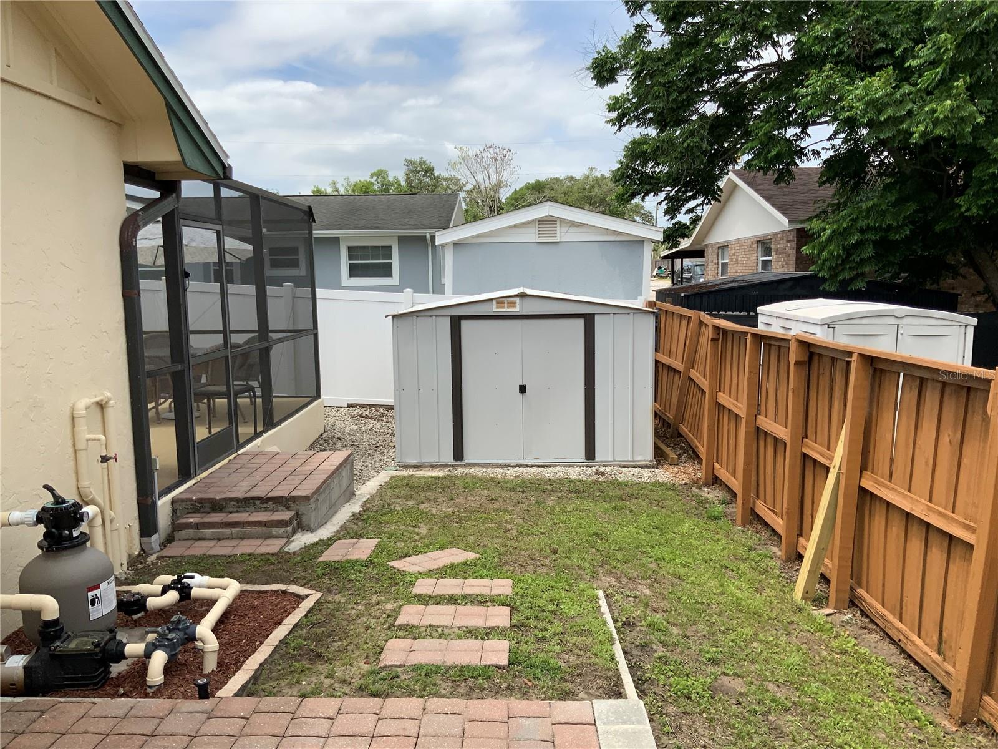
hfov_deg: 61.7
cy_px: 374
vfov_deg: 48.2
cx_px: 499
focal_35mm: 29
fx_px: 836
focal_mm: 3
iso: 16
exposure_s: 1/1786
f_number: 1.8
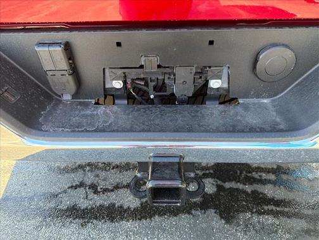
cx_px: 160
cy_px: 120
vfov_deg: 56.8
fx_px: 221
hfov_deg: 71.6
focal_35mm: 24
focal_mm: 6.76
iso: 160
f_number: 1.78
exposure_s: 1/228
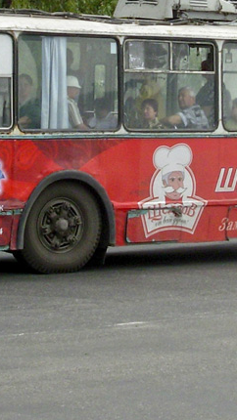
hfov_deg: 7.7
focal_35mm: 158
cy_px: 17
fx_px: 1764
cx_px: 135
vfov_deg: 13.5
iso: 50
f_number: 3.2
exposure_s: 1/837
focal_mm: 8.5
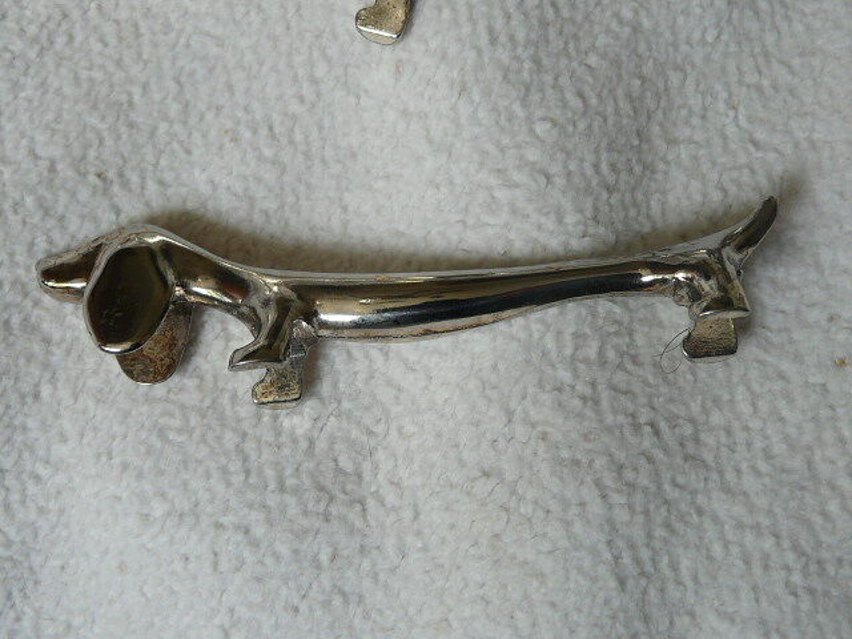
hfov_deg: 42.1
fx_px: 1108
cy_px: 320
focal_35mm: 45
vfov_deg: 32.2
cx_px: 426
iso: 100
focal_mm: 4.7
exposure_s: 1/100
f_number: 2.8
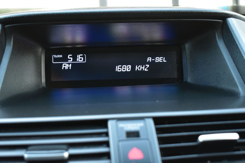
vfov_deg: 23.8
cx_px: 122
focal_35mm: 57
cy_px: 82
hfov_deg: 35.1
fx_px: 388
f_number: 4.8
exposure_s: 1/8
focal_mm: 38
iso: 1600
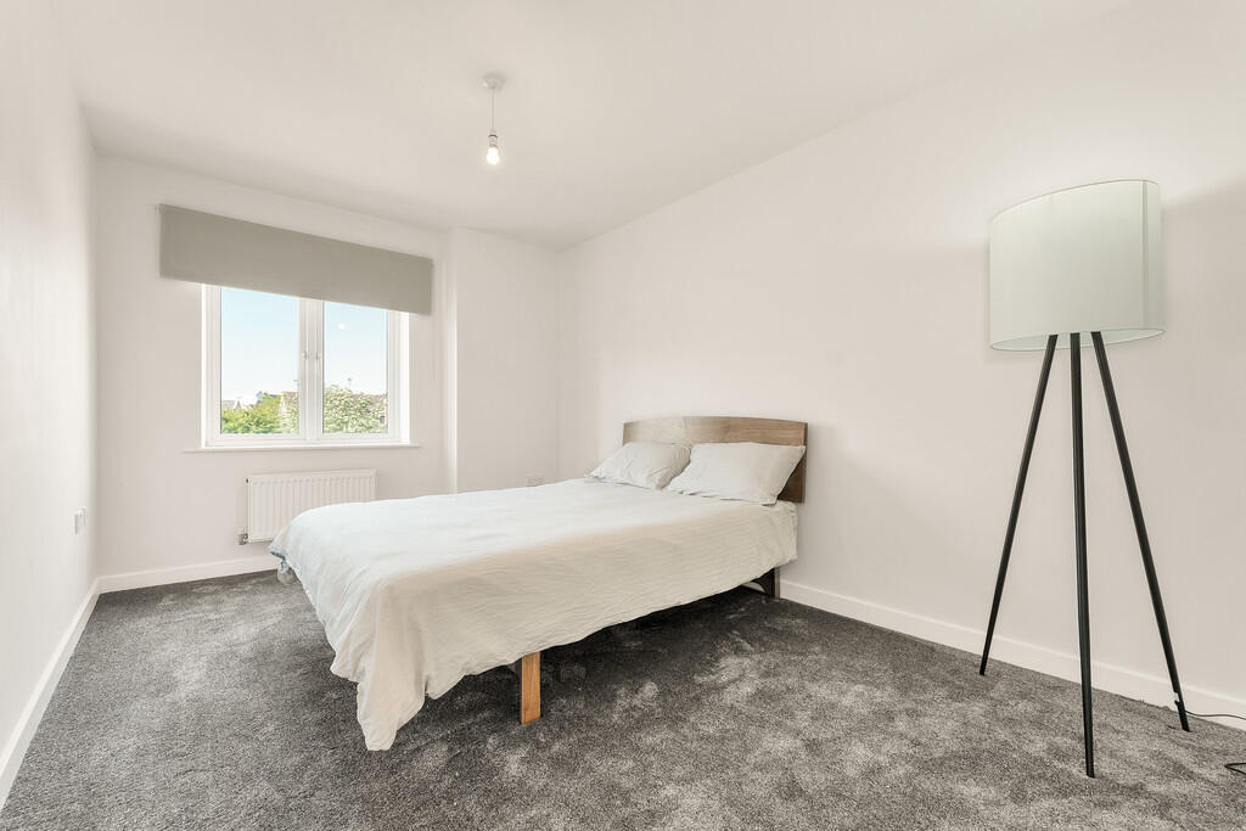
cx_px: 623
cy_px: 416
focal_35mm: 14
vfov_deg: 81.2
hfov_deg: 104.2
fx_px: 485
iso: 320
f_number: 6.3
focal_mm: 14
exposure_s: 1/50
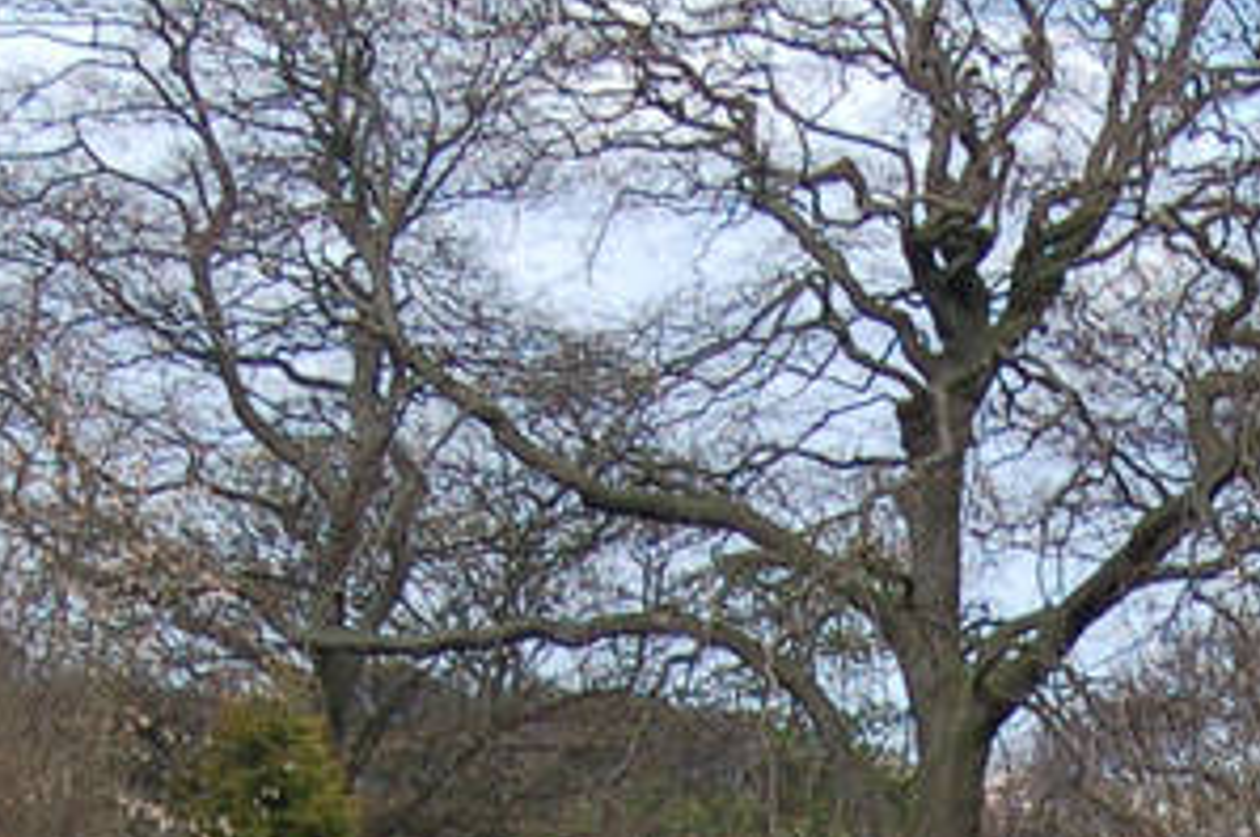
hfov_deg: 8.0
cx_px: 1268
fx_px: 9020
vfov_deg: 5.2
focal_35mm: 258
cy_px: 1628
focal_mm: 32
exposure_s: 1/250
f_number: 8
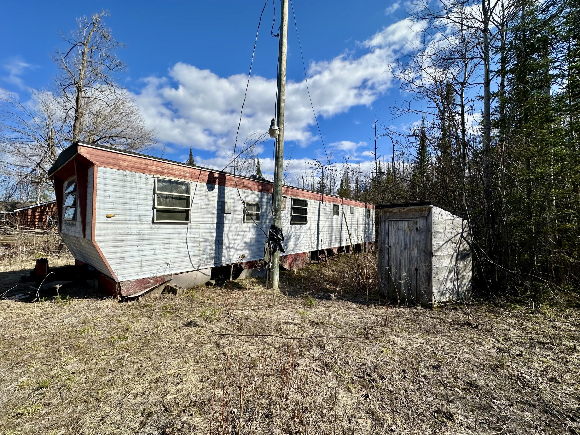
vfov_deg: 85.7
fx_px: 235
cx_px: 290
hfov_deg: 102.1
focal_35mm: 14
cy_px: 218
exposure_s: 1/3125
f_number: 2.2
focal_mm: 2.22
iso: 50
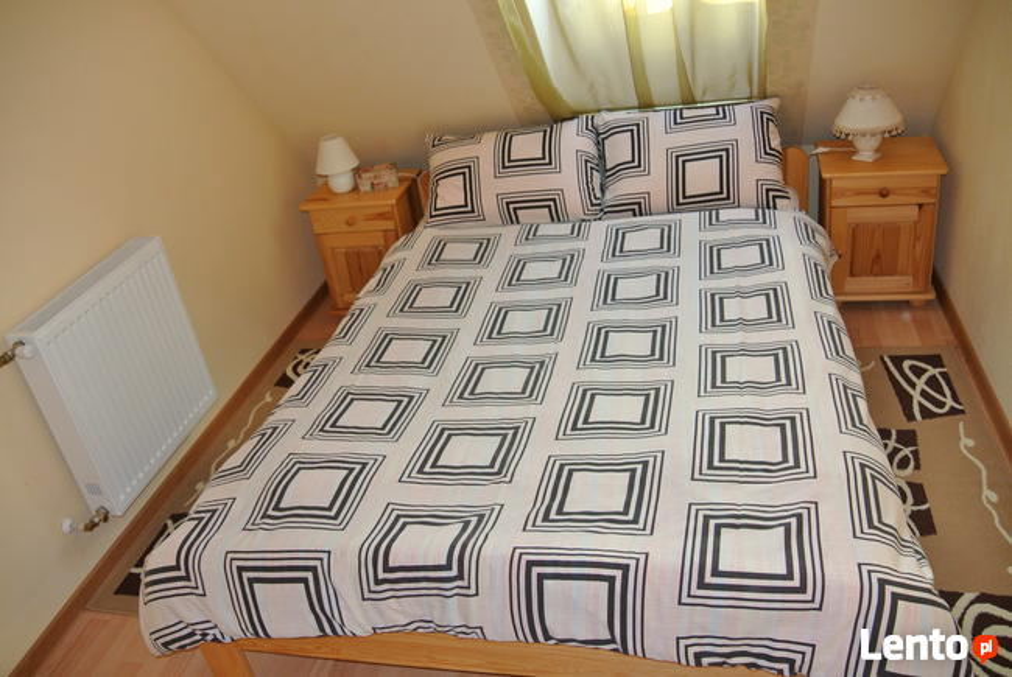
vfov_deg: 45.1
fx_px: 816
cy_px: 338
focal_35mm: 29
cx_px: 506
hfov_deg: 63.6
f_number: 3.5
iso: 360
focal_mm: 11
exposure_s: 1/60
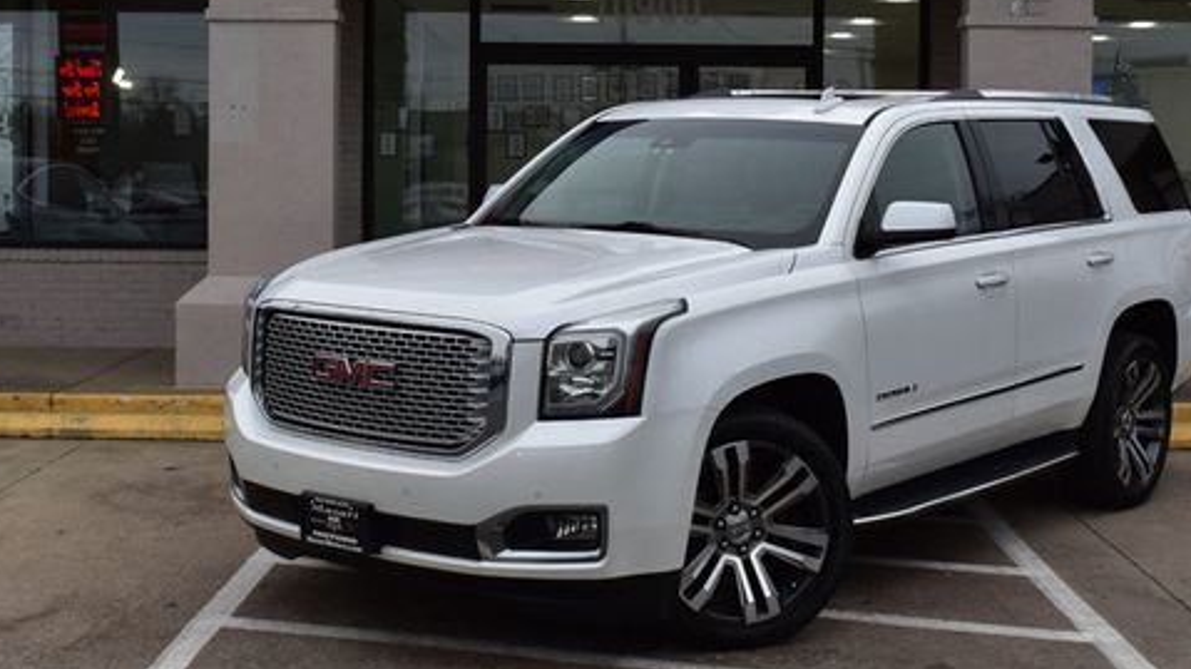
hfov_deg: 36.8
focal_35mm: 57
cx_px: 597
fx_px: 1790
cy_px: 254
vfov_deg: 21.1
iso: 400
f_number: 9
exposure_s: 1/125
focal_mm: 27
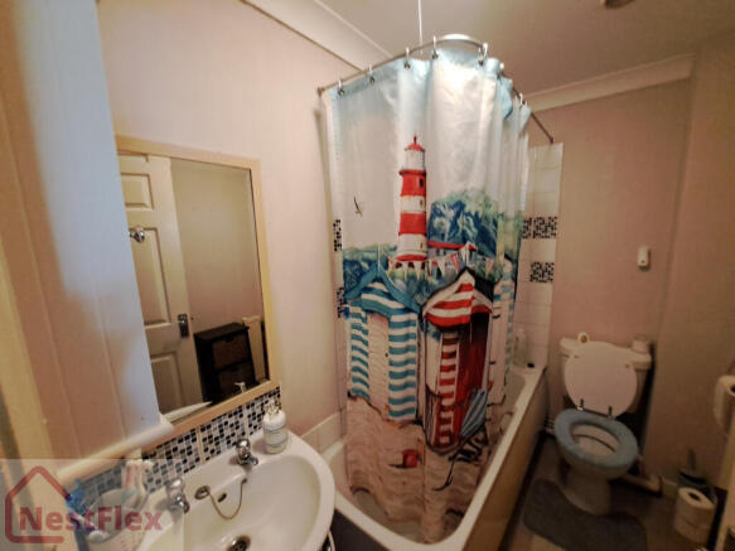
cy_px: 276
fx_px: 276
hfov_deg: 106.2
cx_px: 368
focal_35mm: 13
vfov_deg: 89.9
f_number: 2.2
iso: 400
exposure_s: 1/25
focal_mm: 1.74
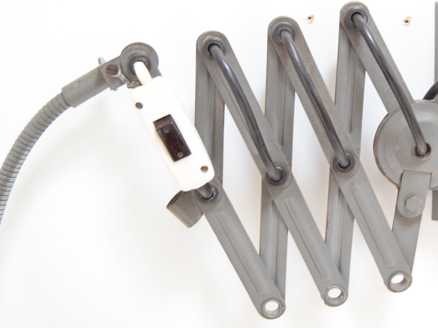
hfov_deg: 27.1
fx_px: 898
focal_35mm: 71
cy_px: 127
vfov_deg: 20.7
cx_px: 311
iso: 1600
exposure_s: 1/25
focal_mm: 34
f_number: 4.5
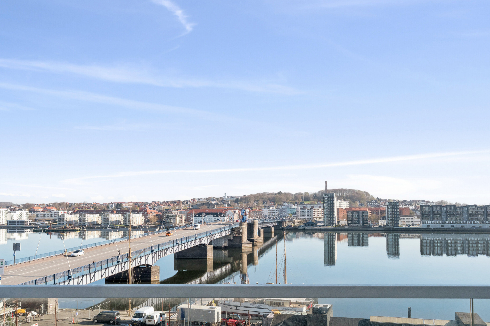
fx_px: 476
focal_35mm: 35
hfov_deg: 54.4
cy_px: 163
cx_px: 245
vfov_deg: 37.9
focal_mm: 35
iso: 1000
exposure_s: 1/800
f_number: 11
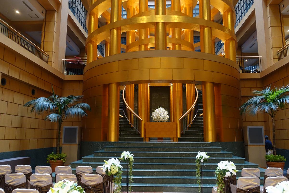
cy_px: 96
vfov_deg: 43.6
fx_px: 241
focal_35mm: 30
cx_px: 144
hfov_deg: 61.9
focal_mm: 11.12
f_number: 2.5
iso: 800
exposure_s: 1/20
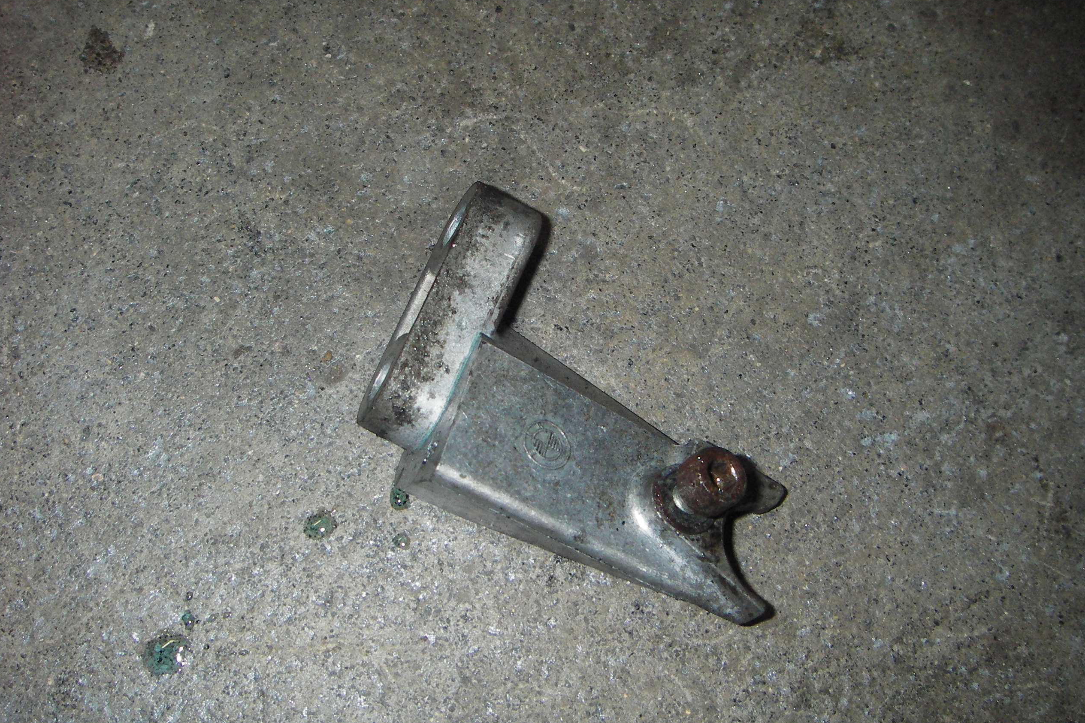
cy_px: 358
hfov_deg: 48.5
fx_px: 1205
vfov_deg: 33.4
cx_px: 544
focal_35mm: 40
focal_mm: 6.3
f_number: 3.3
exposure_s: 1/30
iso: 100
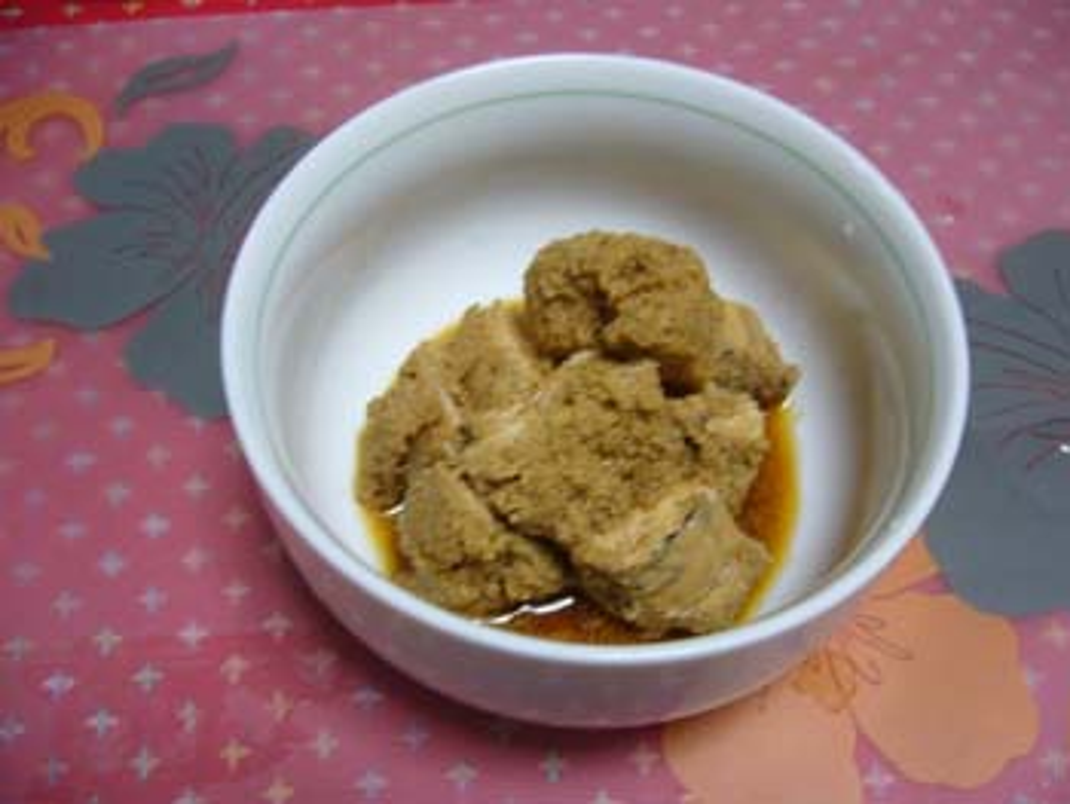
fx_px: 1083
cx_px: 535
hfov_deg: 52.6
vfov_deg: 40.7
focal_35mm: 35
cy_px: 402
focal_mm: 5.8
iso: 80
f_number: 2.8
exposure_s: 1/8
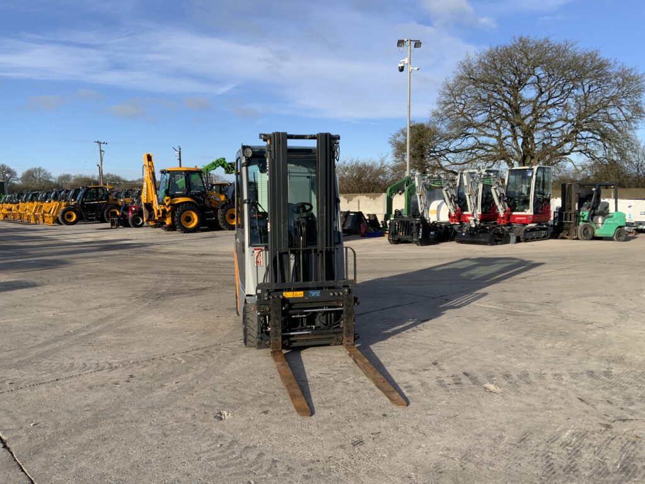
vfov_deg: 48.2
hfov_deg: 61.7
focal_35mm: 29
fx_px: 540
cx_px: 322
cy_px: 242
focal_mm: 3
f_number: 1.8
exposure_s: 1/1412
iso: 16
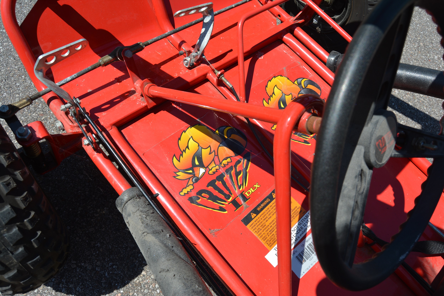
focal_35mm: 27
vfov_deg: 47.9
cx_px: 222
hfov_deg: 67.4
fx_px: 333
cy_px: 148
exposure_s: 1/250
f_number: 8
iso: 110
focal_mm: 18
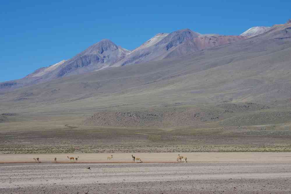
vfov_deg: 13.0
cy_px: 97
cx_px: 146
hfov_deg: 19.5
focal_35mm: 105
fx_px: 849
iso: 200
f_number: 11
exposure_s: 1/160
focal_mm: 70
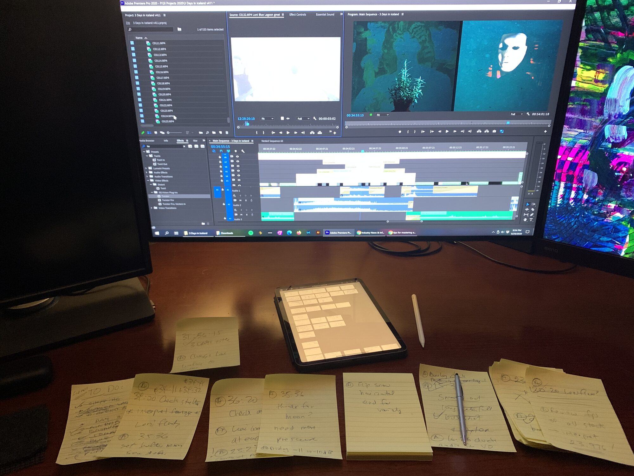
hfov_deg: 67.3
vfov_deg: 53.1
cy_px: 238
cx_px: 317
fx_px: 476
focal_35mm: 26
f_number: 1.8
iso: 800
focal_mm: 4.25
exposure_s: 1/27
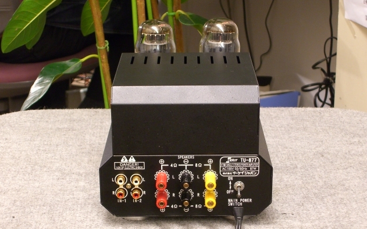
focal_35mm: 86
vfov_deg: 15.2
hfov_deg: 24.1
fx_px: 860
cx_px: 184
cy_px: 133
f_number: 4.4
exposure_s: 1/6
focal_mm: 16.6
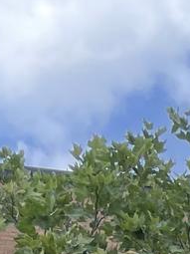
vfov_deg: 8.6
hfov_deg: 5.9
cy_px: 633
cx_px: 788
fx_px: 1531
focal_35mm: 209
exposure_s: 1/1261
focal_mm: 4.2
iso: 32
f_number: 1.6
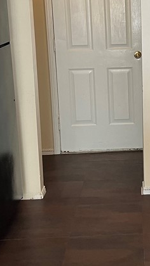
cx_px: 143
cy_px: 80
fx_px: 488
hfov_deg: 17.1
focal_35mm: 69
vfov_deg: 30.3
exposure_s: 1/60
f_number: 1.6
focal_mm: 5.1
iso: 160
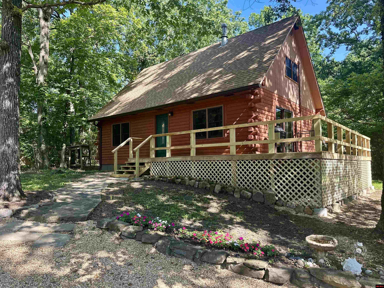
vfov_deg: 56.8
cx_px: 192
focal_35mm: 24
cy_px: 144
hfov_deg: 71.6
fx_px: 266
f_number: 1.78
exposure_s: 1/417
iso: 80
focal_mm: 6.86
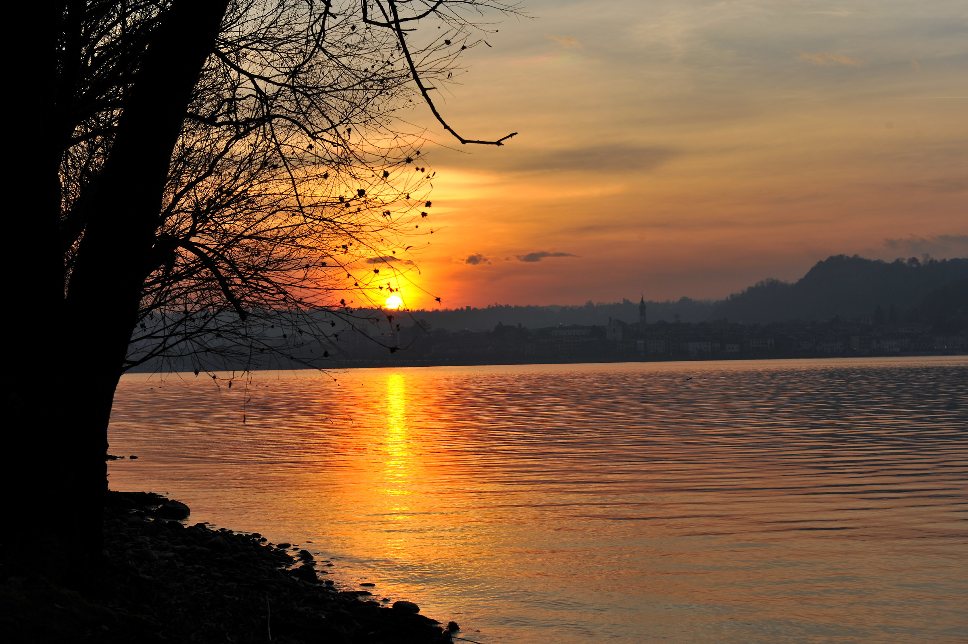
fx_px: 1881
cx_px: 484
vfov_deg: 19.4
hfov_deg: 28.9
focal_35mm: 70
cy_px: 322
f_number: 9
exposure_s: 1/320
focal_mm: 70
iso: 200
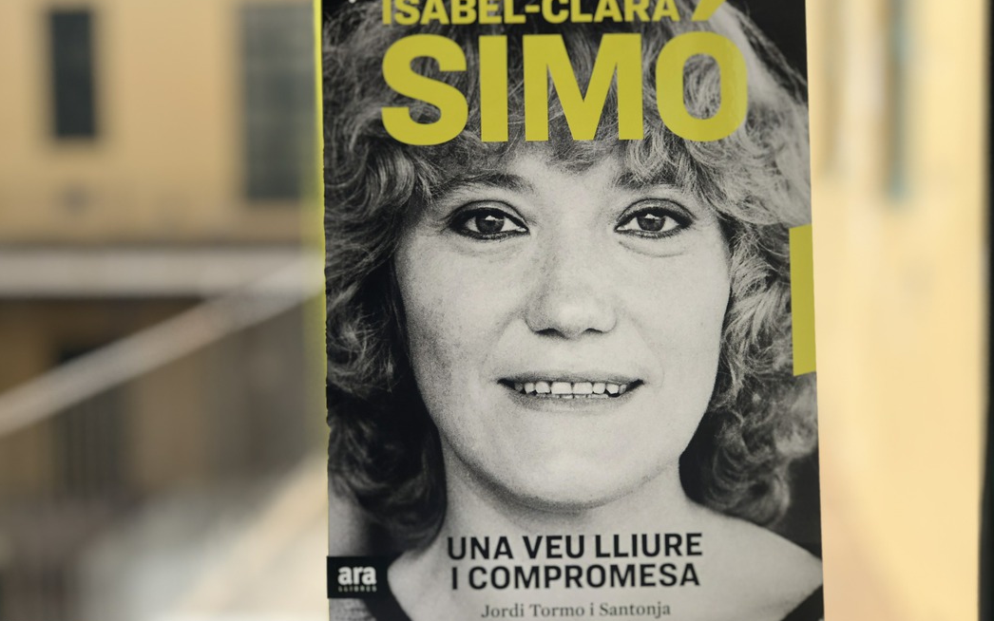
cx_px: 499
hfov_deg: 33.5
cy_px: 263
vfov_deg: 21.3
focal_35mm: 61
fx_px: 1653
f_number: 2.8
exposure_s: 1/158
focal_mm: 6.6
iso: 20
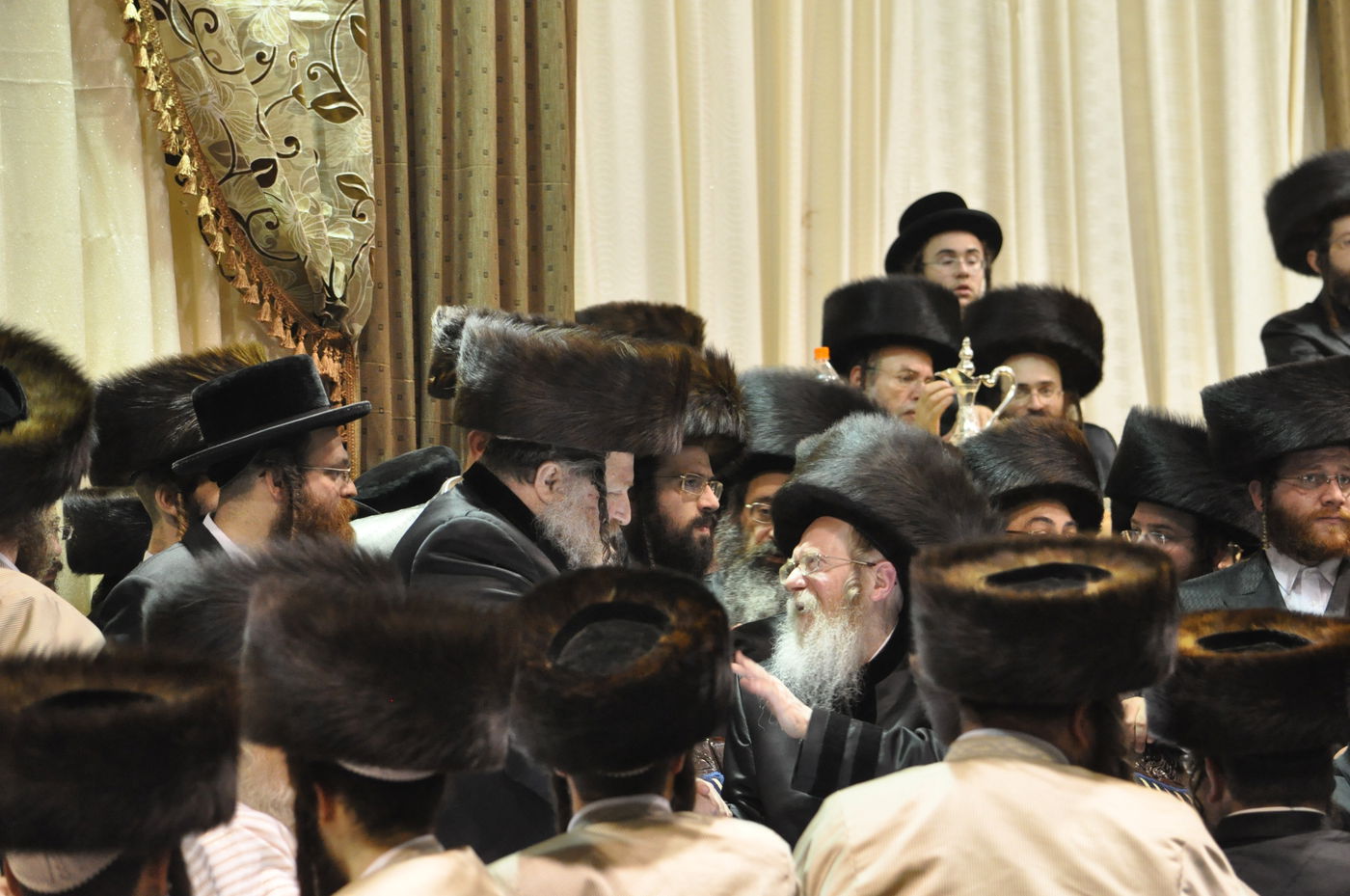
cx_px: 675
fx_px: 6178
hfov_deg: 12.5
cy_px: 448
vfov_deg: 8.3
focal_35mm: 165
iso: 2000
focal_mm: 110
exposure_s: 1/80
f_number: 5.6
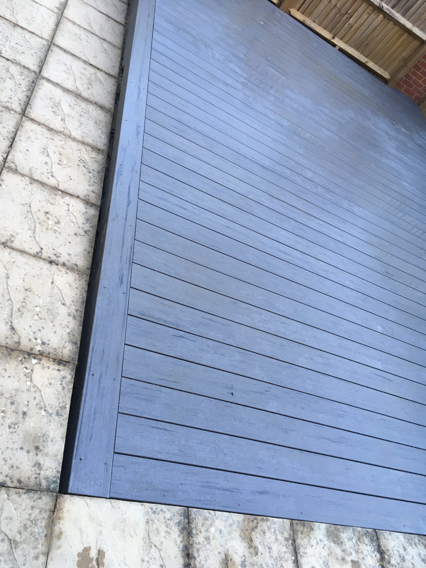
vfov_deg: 61.7
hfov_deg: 48.2
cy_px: 284
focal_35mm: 29
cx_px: 213
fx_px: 476
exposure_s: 1/33
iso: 25
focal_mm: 4.15
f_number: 2.2
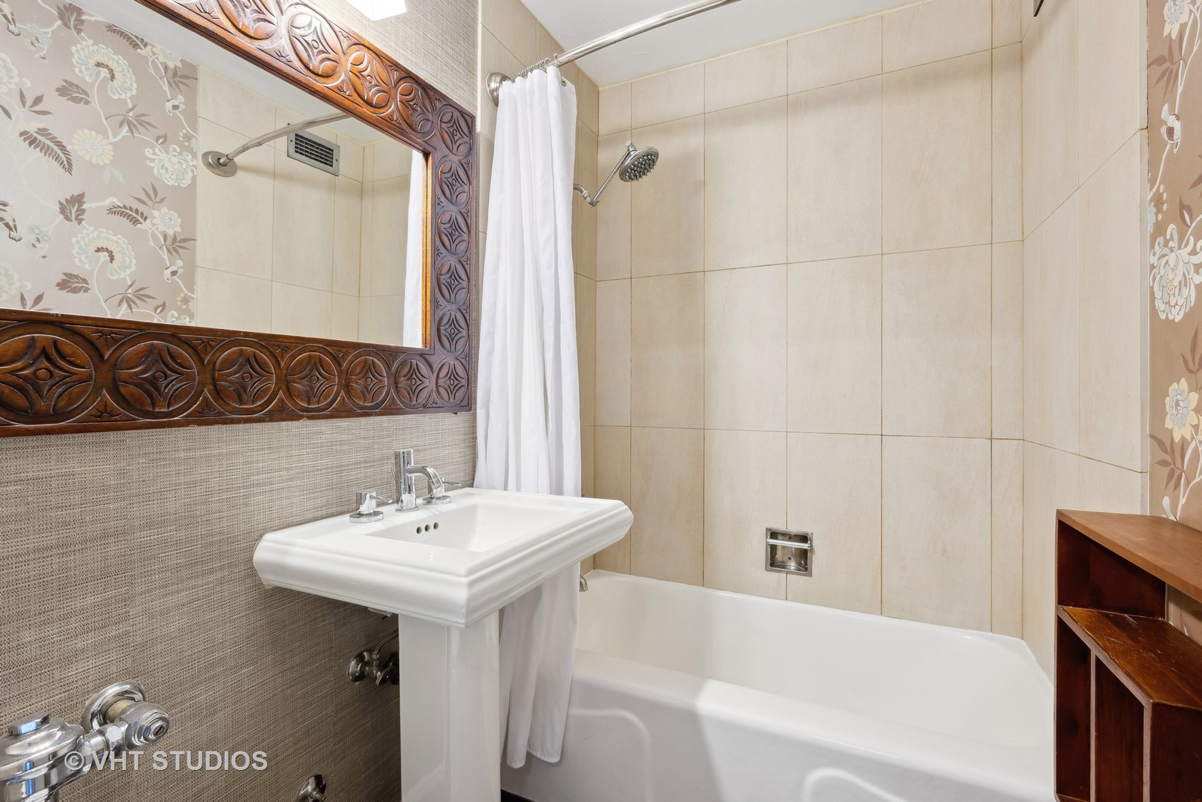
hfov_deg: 96.7
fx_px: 534
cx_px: 601
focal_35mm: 16
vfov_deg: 73.7
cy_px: 401
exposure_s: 1/3.33
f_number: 9.5
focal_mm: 16
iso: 200
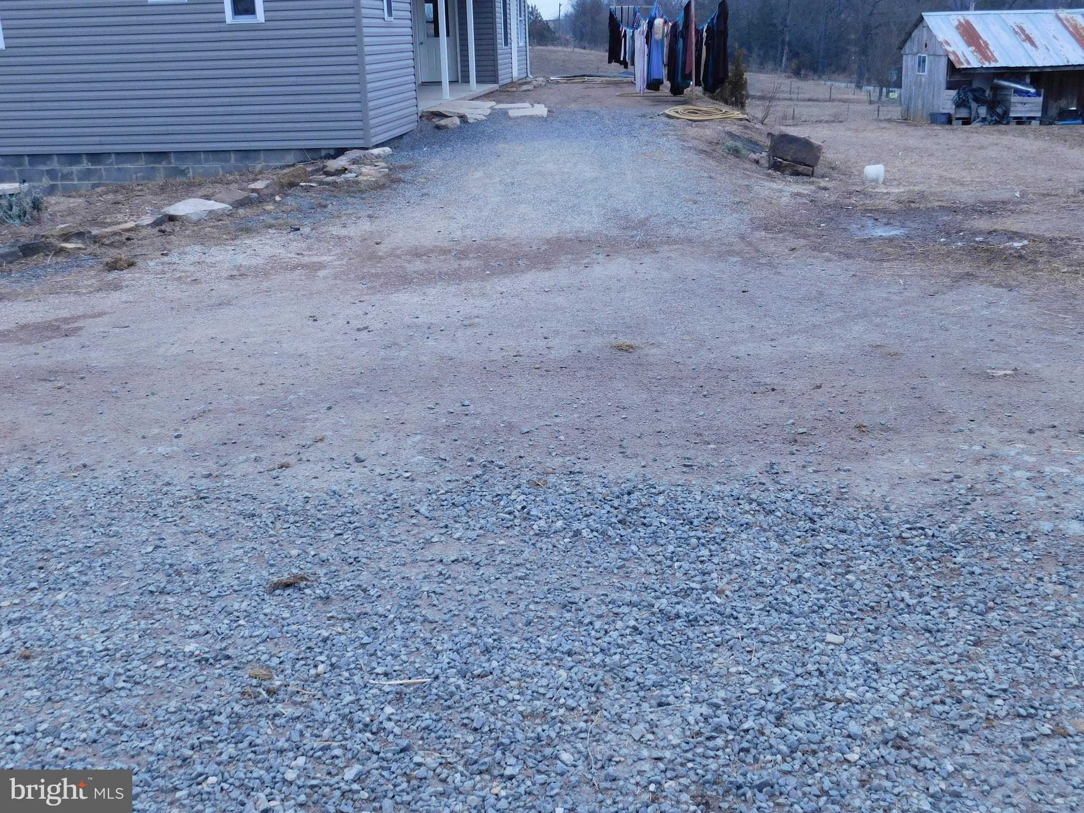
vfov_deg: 39.7
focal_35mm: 36
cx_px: 542
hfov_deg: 51.4
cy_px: 406
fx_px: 1127
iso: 125
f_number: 3.5
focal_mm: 6.3
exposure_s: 1/250
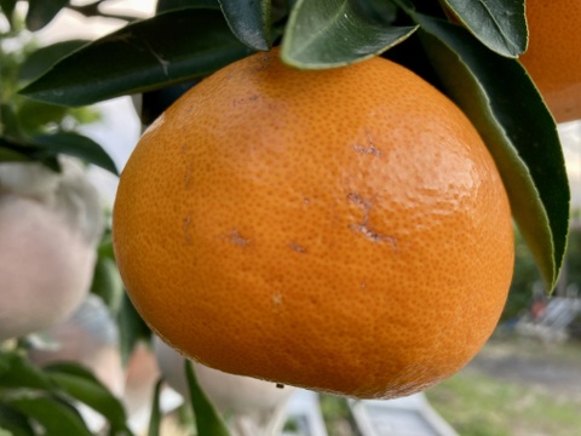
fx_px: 470
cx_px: 290
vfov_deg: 49.7
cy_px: 218
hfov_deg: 63.4
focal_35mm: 28
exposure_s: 1/121
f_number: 1.8
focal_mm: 3.99
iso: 40
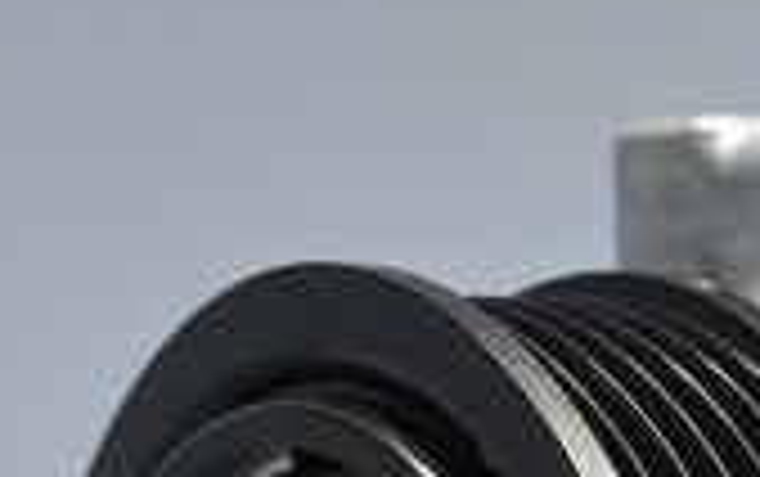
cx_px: 1169
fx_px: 3740
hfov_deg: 11.1
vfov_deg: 7.1
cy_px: 812
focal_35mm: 180
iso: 1400
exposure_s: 1/125
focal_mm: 25
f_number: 4.2
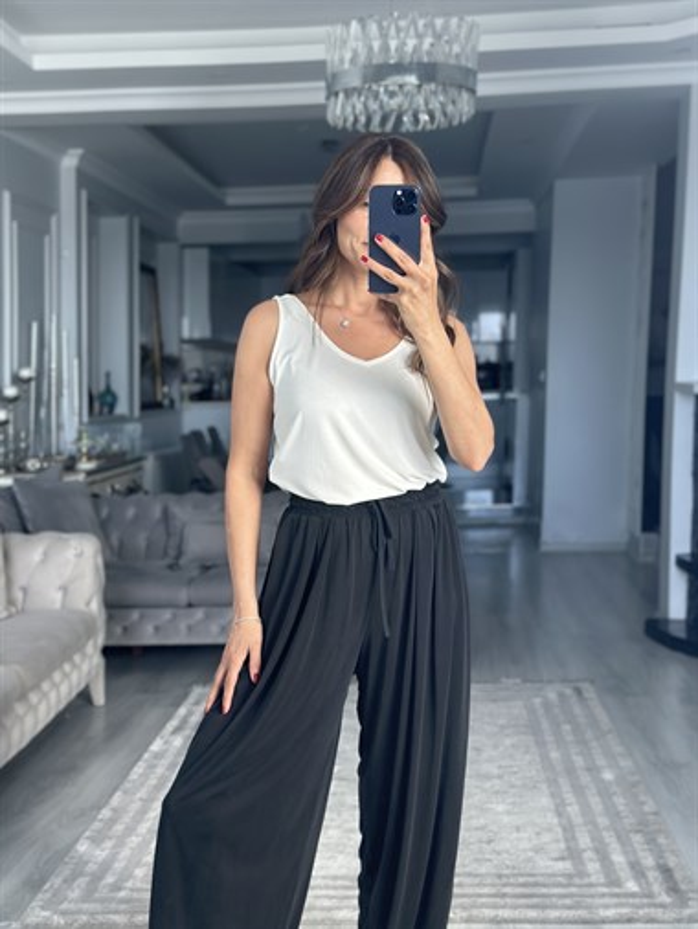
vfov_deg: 39.6
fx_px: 1289
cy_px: 464
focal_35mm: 48
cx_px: 349
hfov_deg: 30.3
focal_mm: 6.86
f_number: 1.78
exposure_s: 1/155
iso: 100
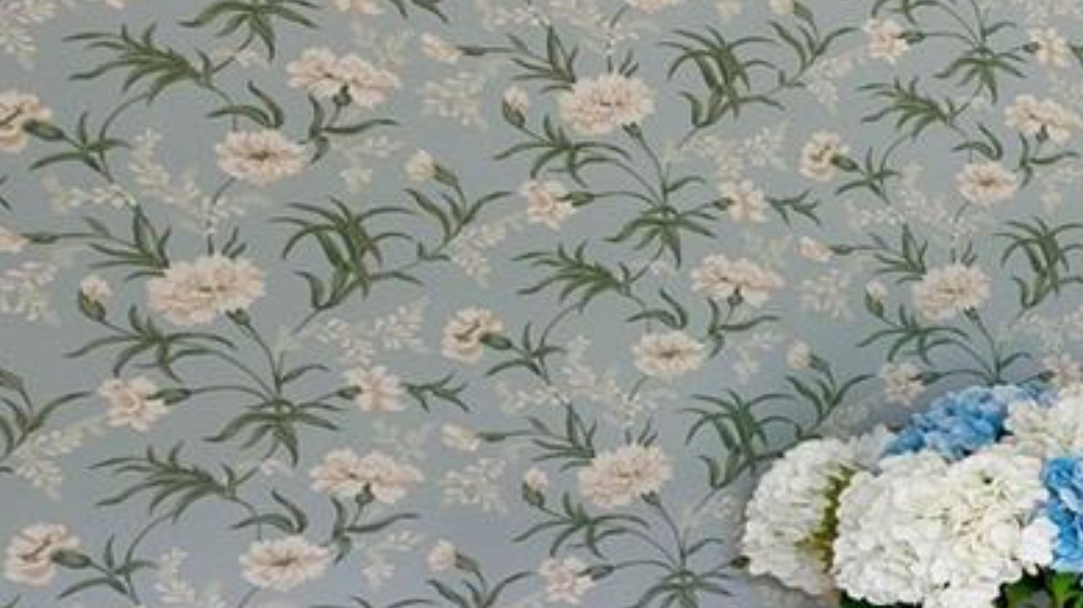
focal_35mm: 77
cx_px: 2571
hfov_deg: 15.4
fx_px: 2210
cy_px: 443
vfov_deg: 15.6
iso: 400
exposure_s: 1/30
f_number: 8
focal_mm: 14
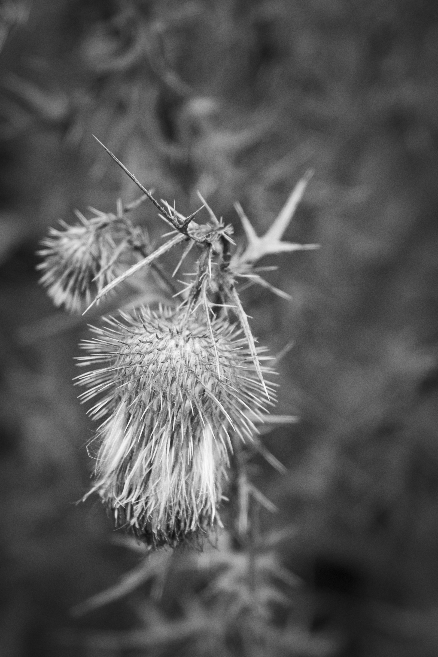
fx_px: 1642
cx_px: 219
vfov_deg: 22.6
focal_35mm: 90
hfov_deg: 15.2
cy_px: 328
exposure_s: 1/125
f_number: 2.8
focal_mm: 32.83
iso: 100
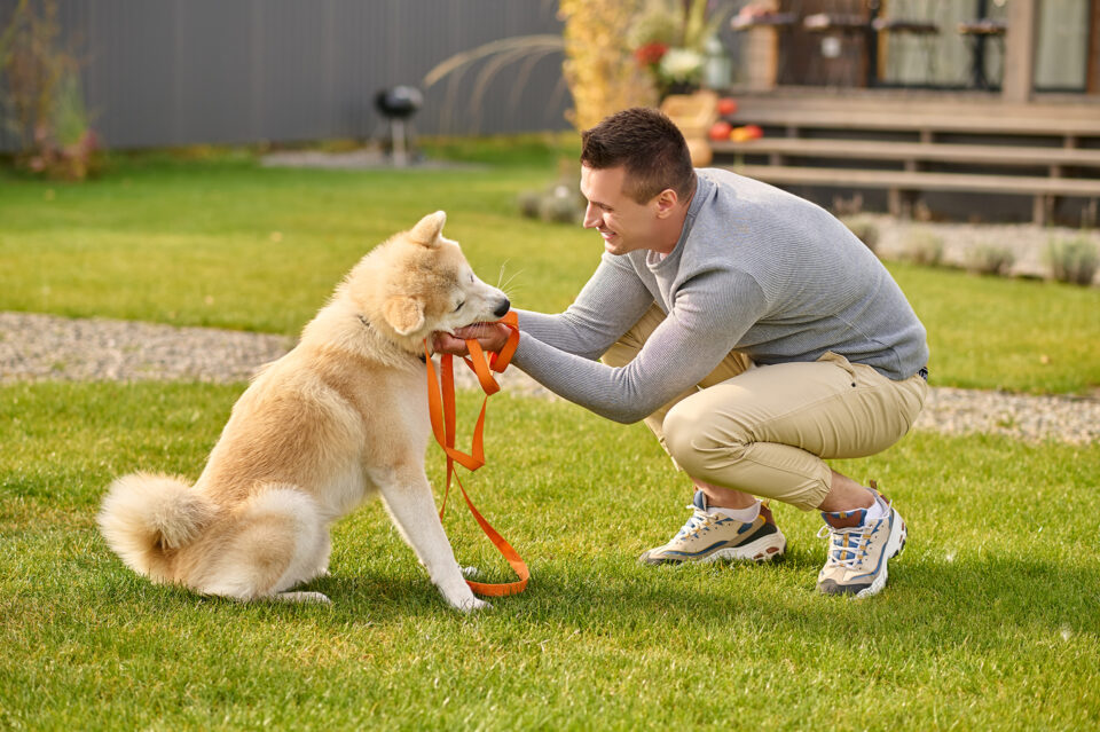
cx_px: 550
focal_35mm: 85
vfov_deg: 16.1
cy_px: 366
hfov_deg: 23.9
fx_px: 2596
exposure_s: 1/1000
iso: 125
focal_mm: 85
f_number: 2.8
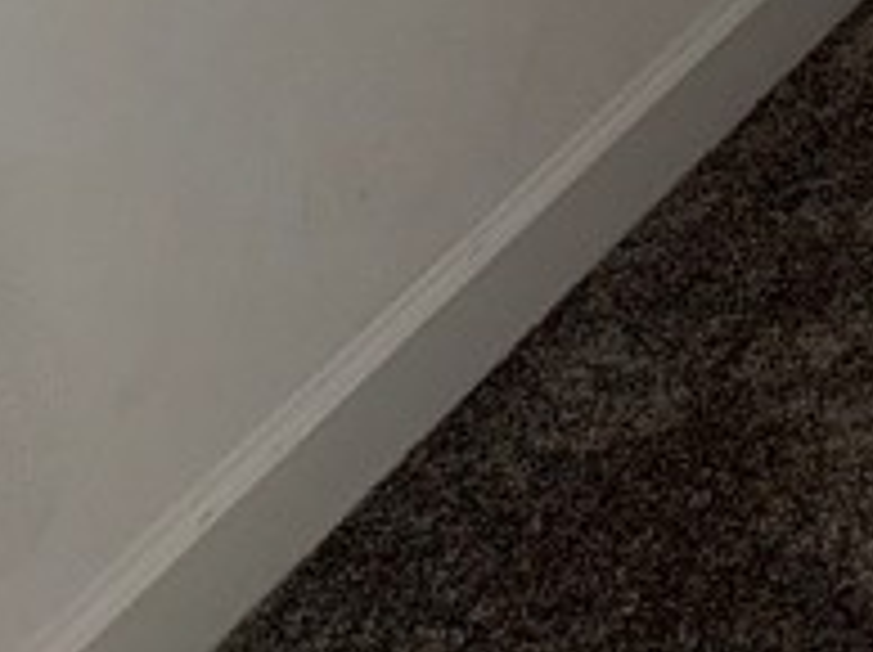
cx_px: 1836
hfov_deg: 13.1
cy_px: -1030
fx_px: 3199
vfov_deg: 9.9
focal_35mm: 127
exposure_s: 1/46
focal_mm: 6.76
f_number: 1.78
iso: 100
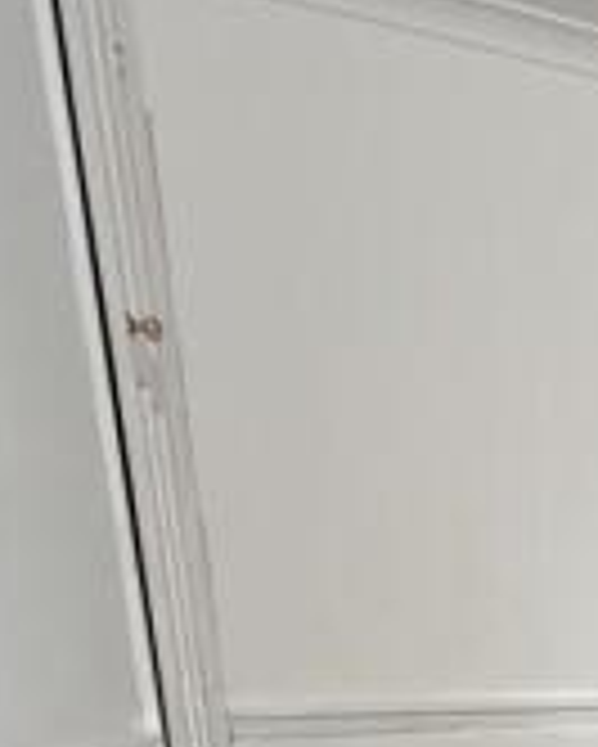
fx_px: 1061
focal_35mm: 48
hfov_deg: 21.8
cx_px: 1041
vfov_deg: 33.6
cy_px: 826
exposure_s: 1/99
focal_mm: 2.22
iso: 250
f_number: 2.2
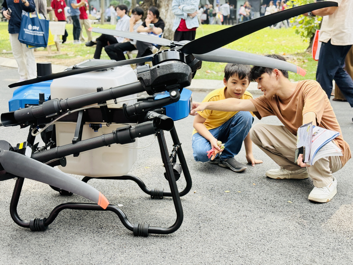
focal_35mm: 48
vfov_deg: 30.3
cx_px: 176
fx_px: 489
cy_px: 132
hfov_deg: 39.7
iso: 80
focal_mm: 6.76
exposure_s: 1/855
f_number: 1.78
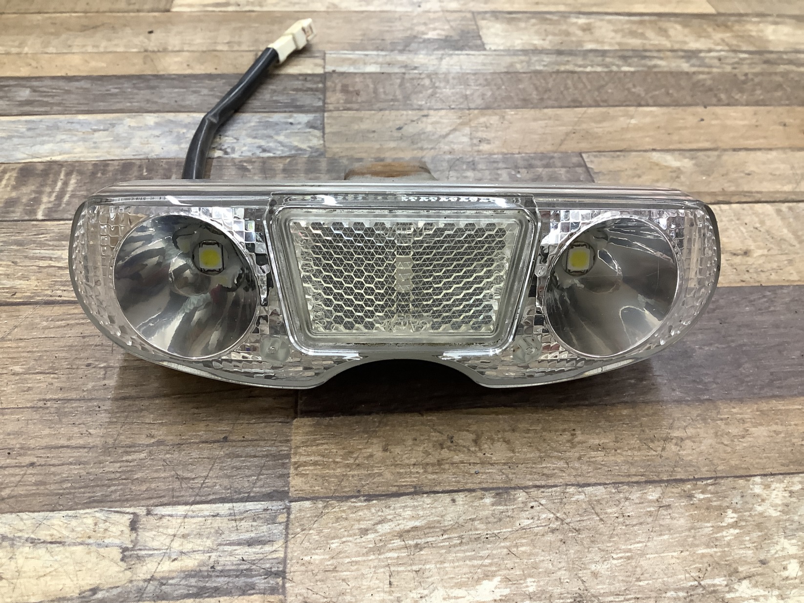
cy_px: 302
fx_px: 720
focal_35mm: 31
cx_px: 402
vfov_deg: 45.5
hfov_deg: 58.3
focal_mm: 3.3
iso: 160
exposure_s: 1/60
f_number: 2.4
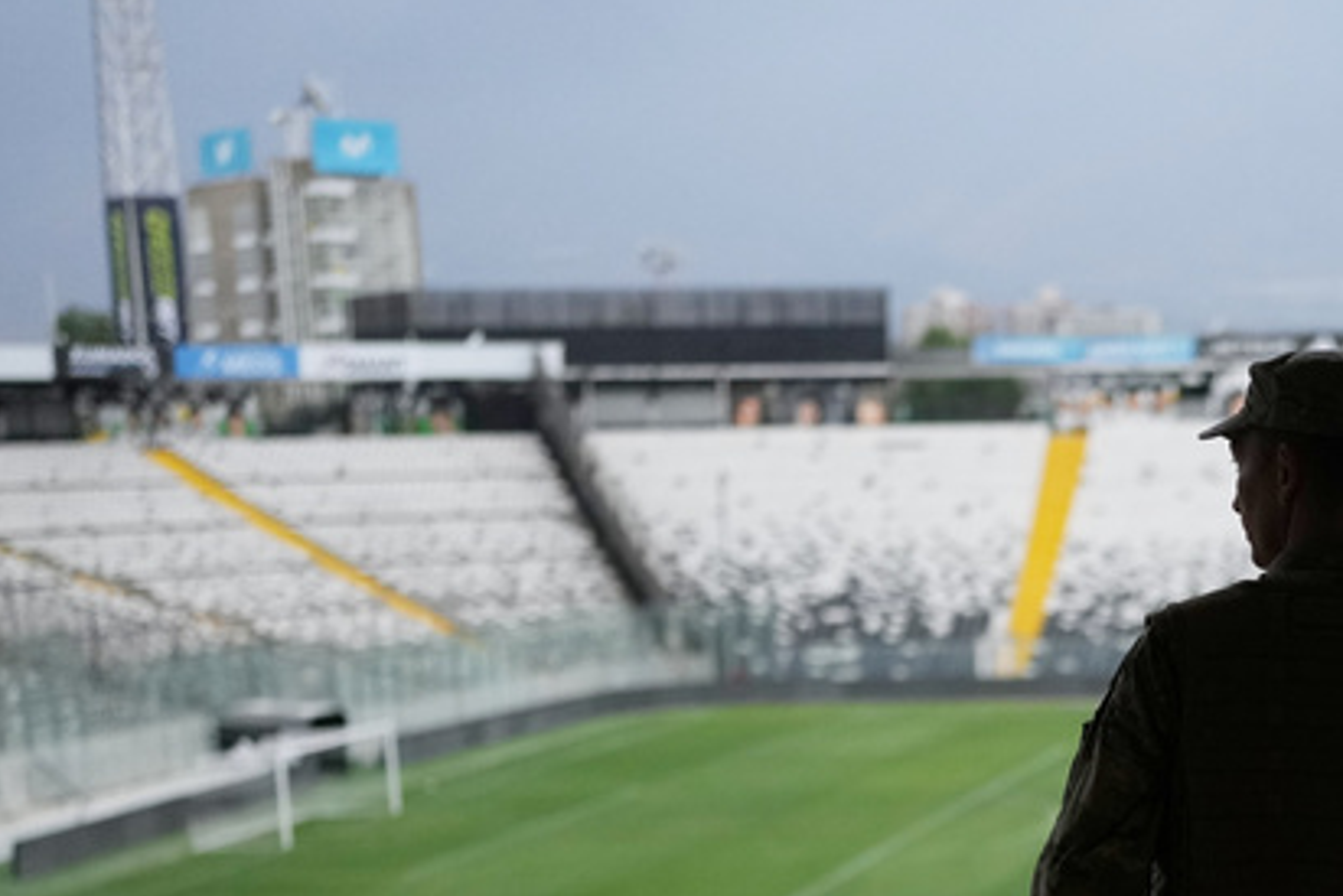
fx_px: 3247
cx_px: 1372
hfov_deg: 22.4
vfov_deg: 15.2
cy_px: 1048
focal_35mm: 87
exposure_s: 1/32000
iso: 800
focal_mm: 35
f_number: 1.4
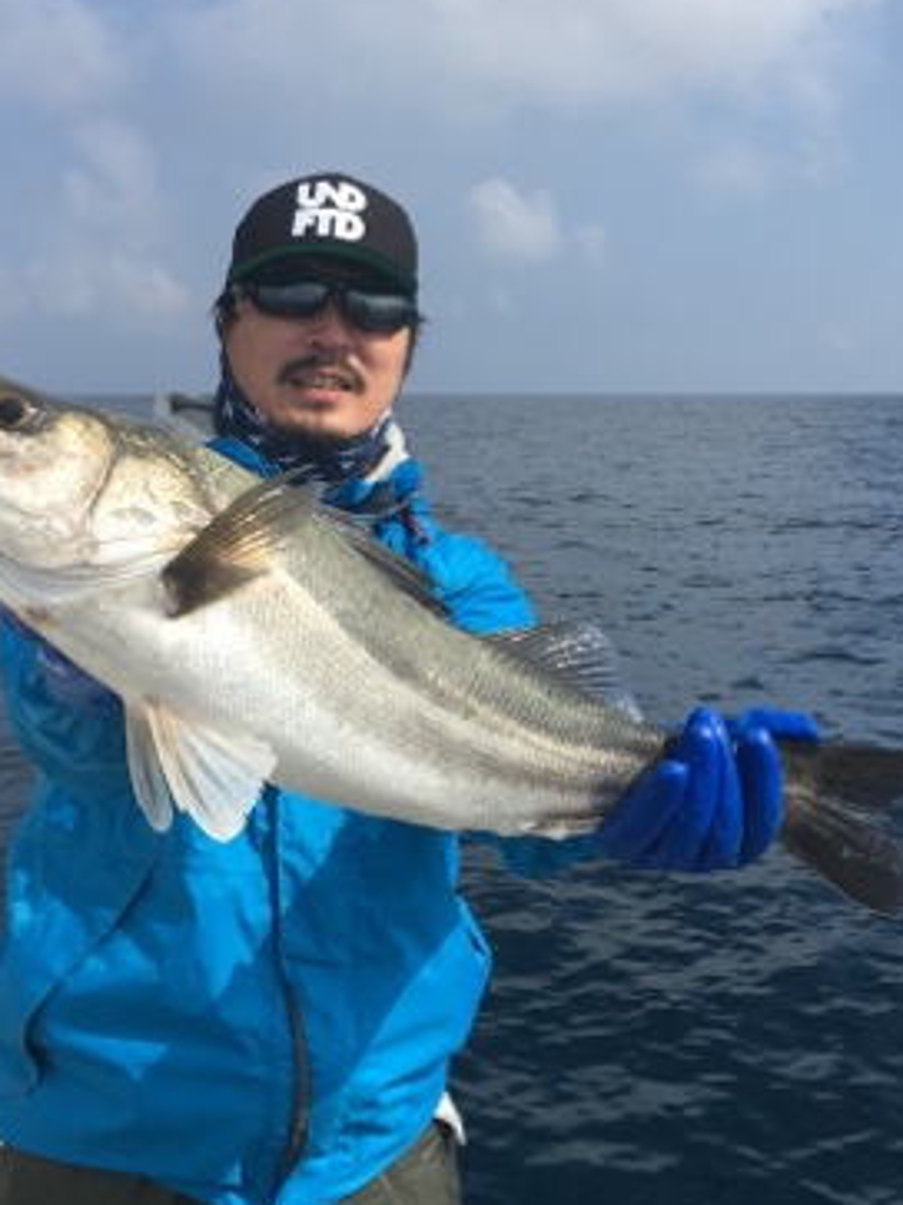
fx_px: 1392
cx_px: 430
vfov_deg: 46.7
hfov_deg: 35.9
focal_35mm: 40
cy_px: 515
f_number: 2.2
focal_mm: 4.15
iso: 25
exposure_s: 1/2137
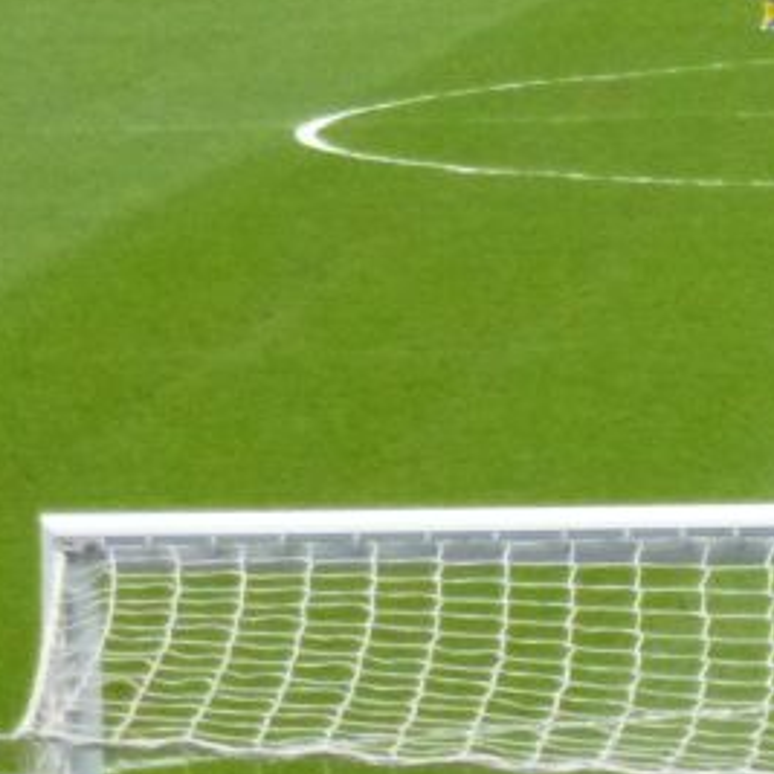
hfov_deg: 3.9
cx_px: 1580
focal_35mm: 449
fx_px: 11358
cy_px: -339
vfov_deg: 3.9
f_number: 5.1
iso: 800
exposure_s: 1/250
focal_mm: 20.2
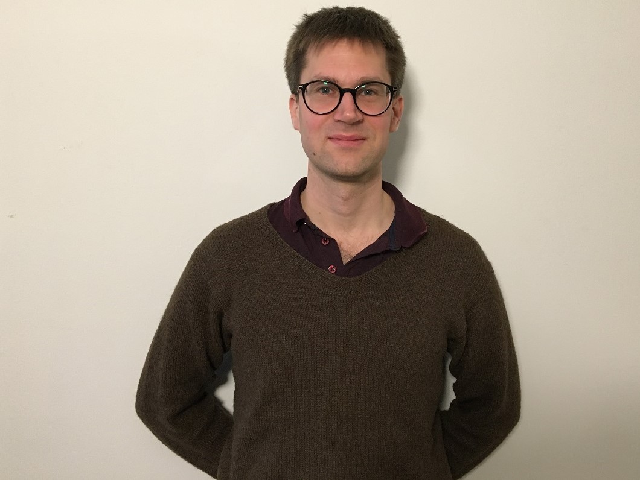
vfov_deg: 48.3
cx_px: 320
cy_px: 240
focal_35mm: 29
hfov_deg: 61.6
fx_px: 536
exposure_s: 1/33
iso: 200
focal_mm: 4.15
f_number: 2.2
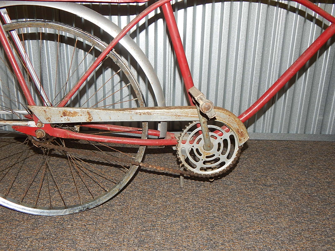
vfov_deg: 41.8
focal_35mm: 34
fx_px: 329
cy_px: 126
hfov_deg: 54.0
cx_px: 168
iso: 200
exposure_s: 1/30
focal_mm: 6.1
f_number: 3.3
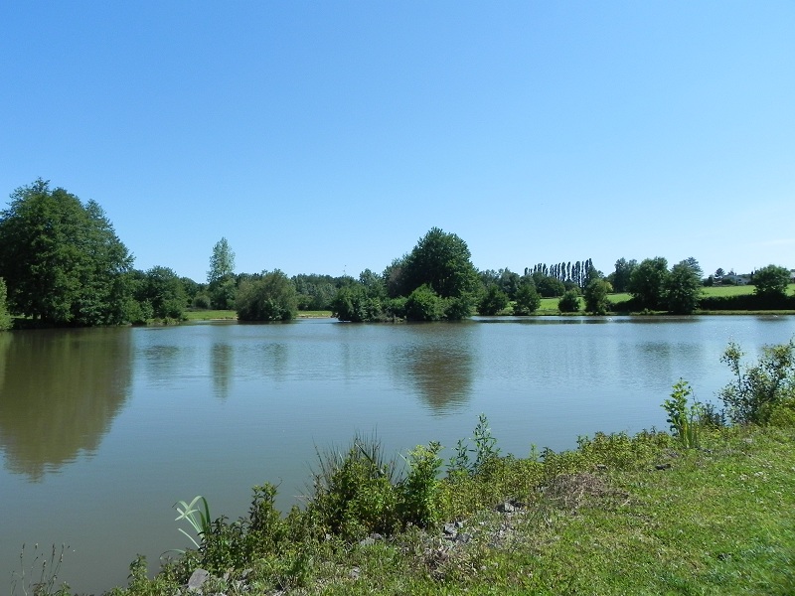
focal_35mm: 26
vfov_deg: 53.1
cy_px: 298
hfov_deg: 67.3
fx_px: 597
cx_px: 398
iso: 160
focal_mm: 4.6
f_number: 7.1
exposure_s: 1/457
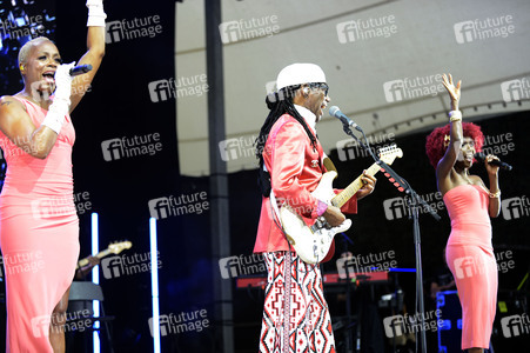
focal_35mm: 70
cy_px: 176
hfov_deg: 28.9
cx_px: 265
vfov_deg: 19.4
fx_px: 1030
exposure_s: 1/320
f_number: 2.8
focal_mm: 70
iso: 400
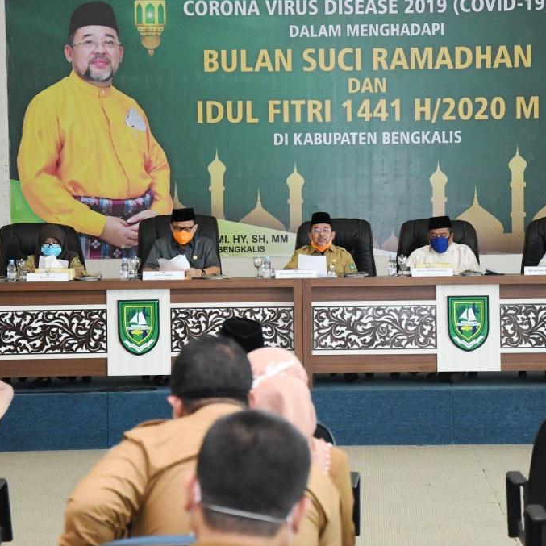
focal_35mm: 135
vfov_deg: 12.9
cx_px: 345
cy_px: 274
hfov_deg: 12.9
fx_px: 2409
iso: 6400
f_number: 5.6
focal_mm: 70
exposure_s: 1/250
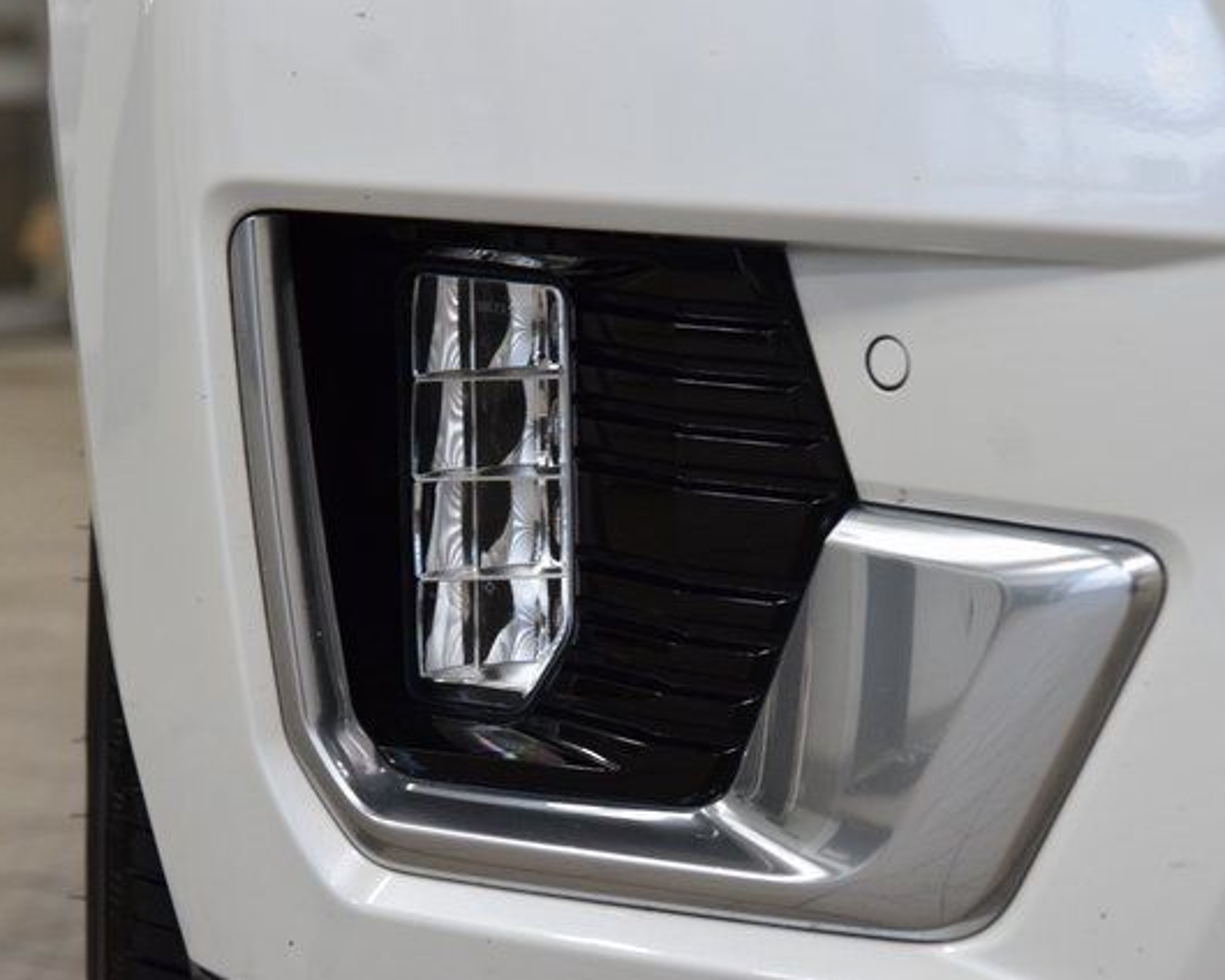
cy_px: 491
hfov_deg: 16.2
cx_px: 543
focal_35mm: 119
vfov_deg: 13.0
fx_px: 4314
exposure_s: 1/125
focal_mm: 70
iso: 1600
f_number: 5.6
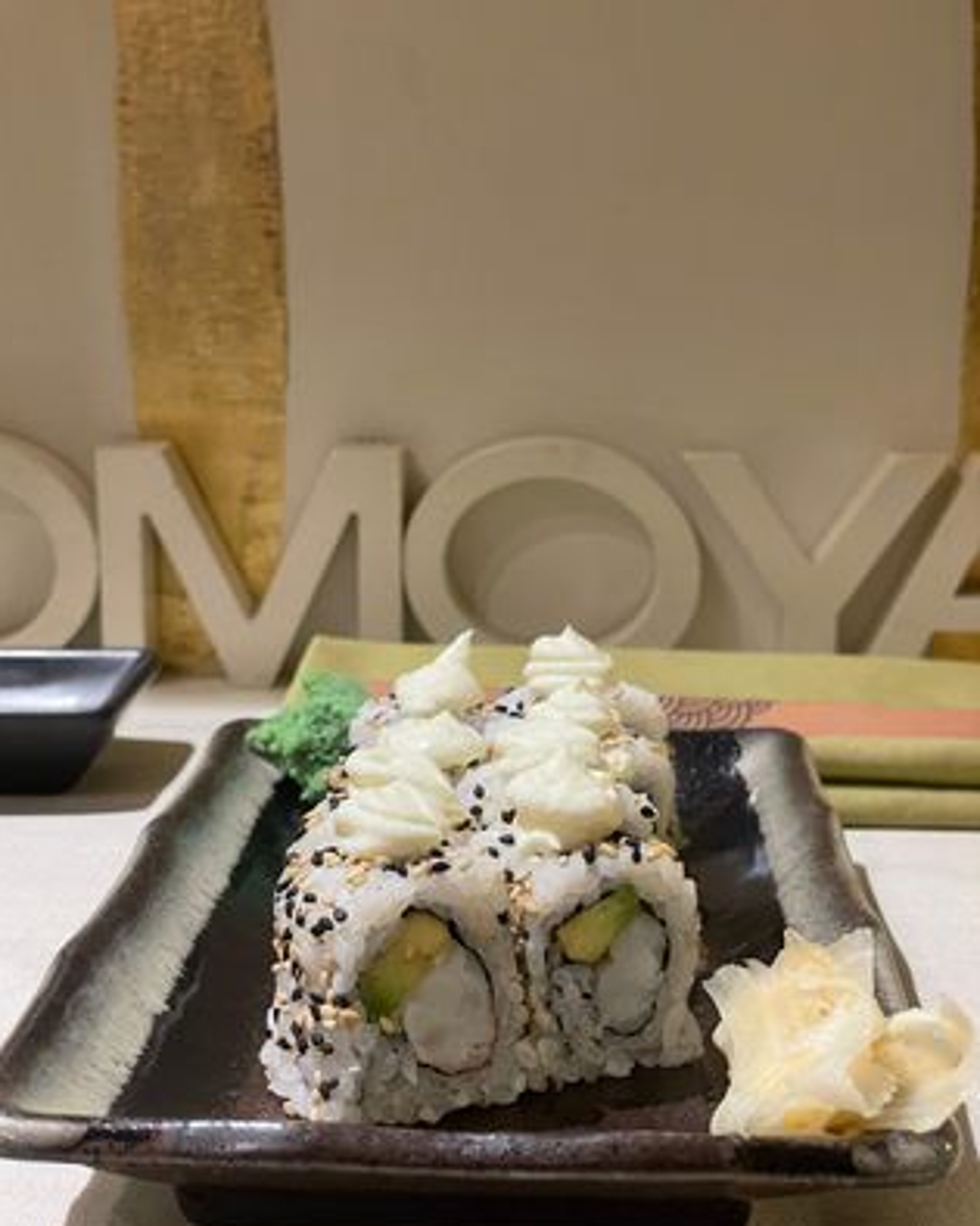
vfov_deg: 34.2
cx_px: 485
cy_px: 611
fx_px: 1995
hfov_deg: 27.6
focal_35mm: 55
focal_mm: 6
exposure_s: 1/50
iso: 250
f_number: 2
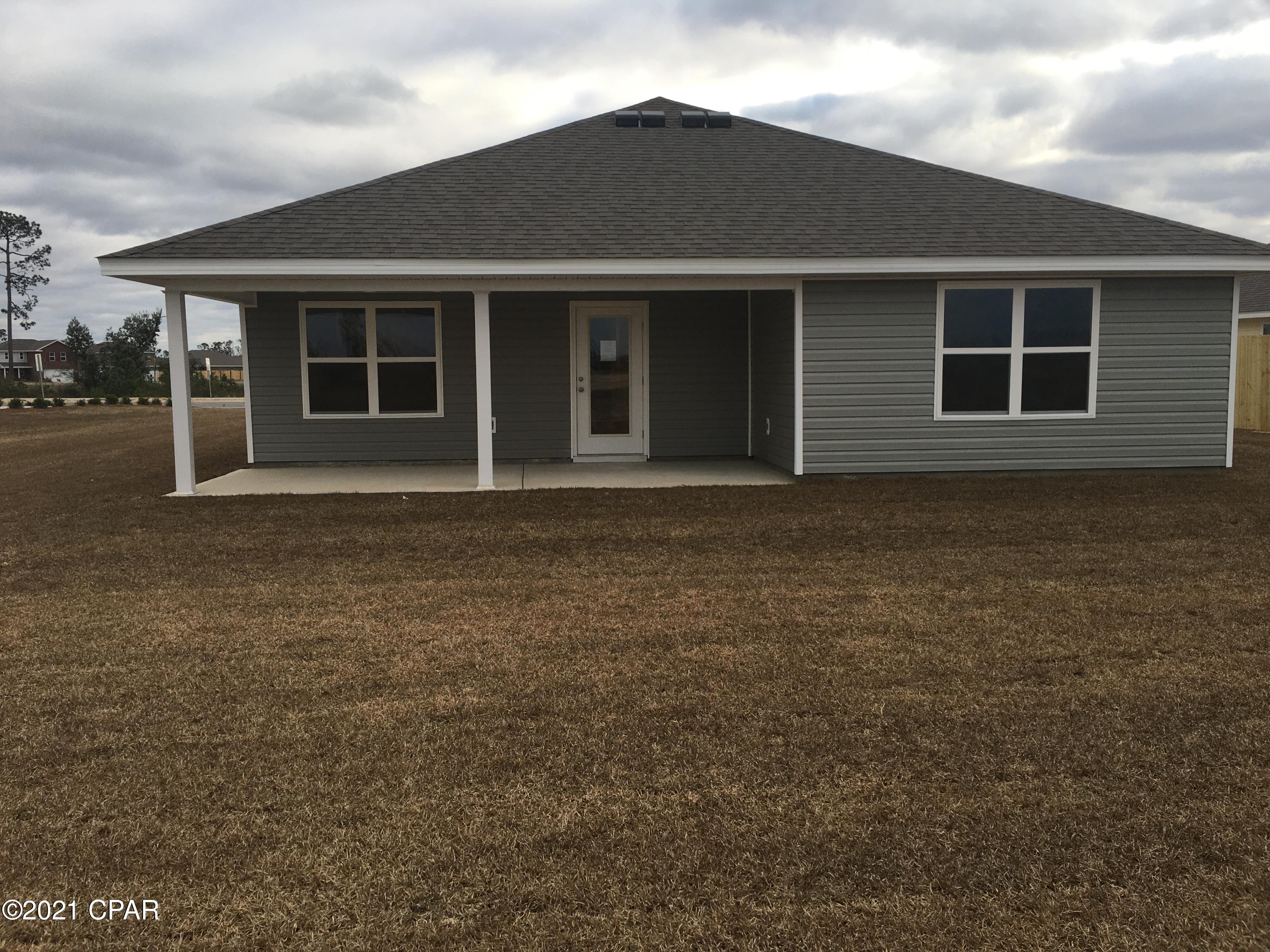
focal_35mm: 29
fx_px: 1064
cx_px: 635
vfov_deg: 48.2
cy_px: 476
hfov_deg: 61.7
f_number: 2.2
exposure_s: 1/450
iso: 25
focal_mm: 4.15
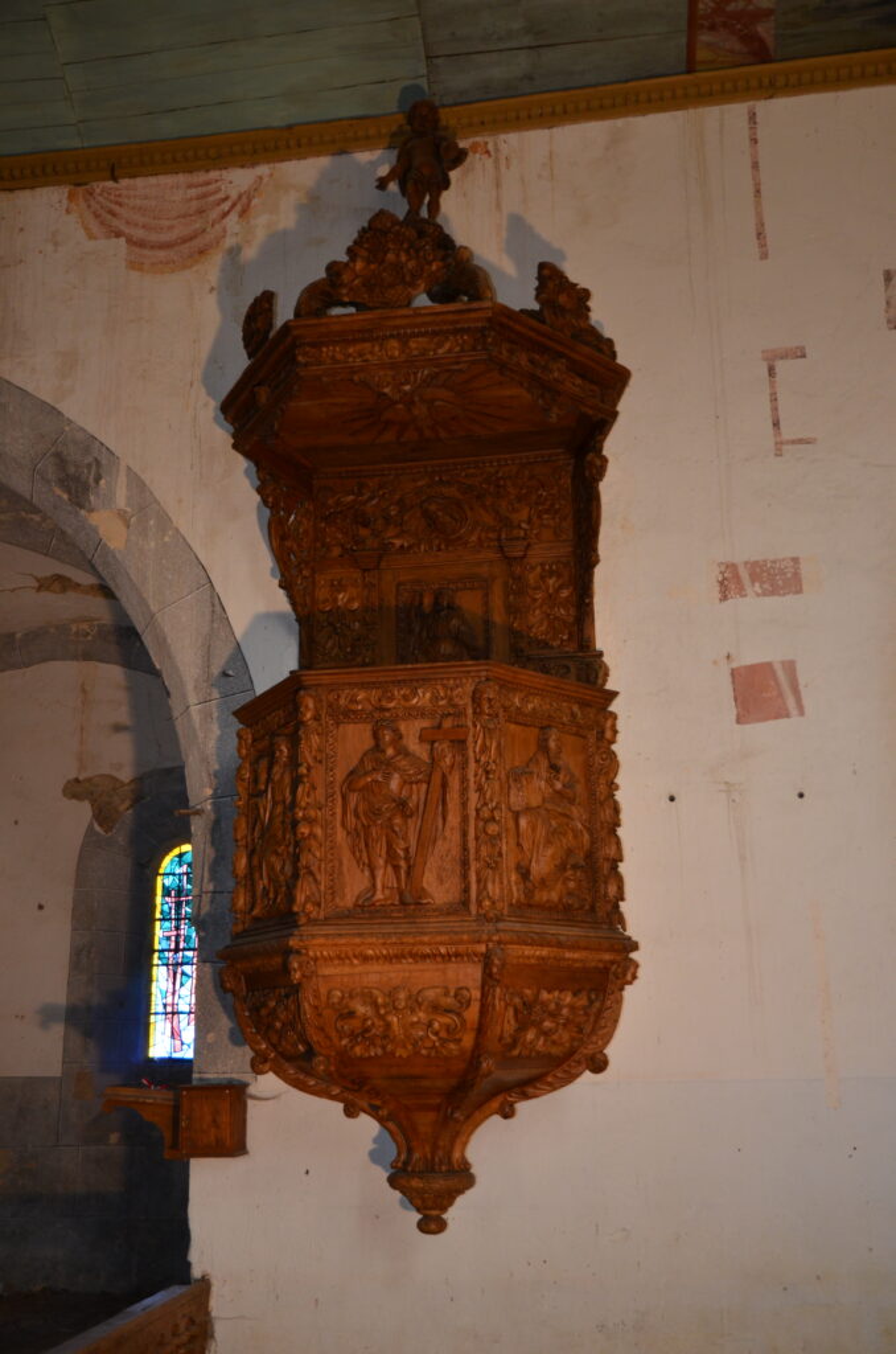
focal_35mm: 36
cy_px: 677
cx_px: 448
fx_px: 1350
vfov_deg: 53.2
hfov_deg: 36.7
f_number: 4
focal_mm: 24
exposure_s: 1/60
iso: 500
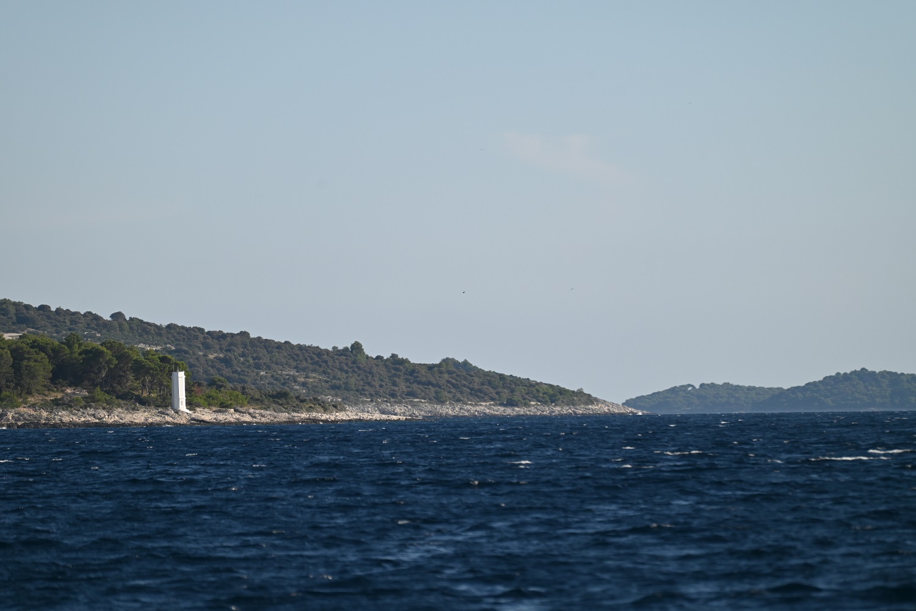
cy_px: 306
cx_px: 458
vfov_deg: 4.6
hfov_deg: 6.9
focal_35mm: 300
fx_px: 7635
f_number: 5.6
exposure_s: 1/1000
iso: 180
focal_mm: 300
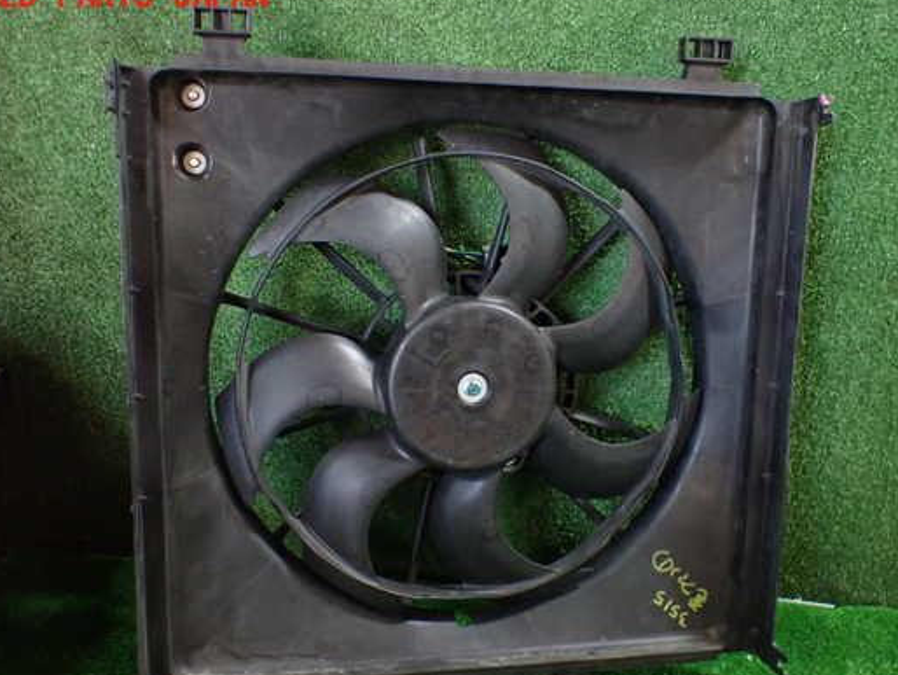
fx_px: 908
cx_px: 475
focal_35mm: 35
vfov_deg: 40.7
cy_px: 367
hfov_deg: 52.6
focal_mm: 5.4
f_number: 2.3
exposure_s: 1/100
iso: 800
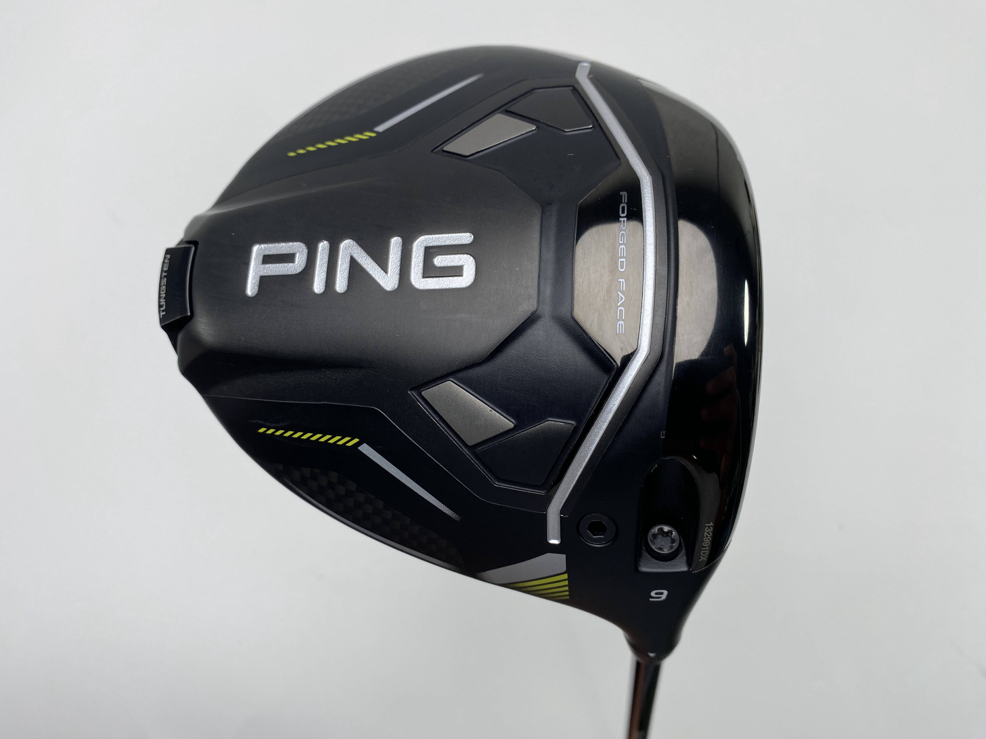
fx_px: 741
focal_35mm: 26
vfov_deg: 53.1
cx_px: 493
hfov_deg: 67.3
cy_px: 370
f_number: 1.8
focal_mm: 4.25
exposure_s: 1/268
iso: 32
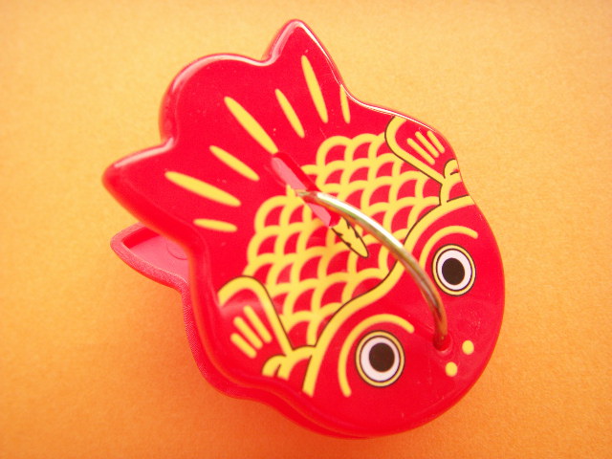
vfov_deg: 38.7
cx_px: 306
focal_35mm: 37
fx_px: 654
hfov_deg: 50.1
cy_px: 230
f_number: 3.5
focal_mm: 7.7
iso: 50
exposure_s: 1/40
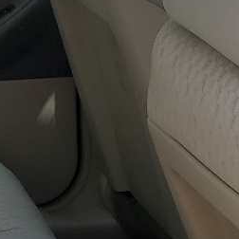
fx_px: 1140
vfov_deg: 11.7
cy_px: 288
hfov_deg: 11.8
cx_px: -18
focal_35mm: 146
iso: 50
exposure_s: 1/2500
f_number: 1.5
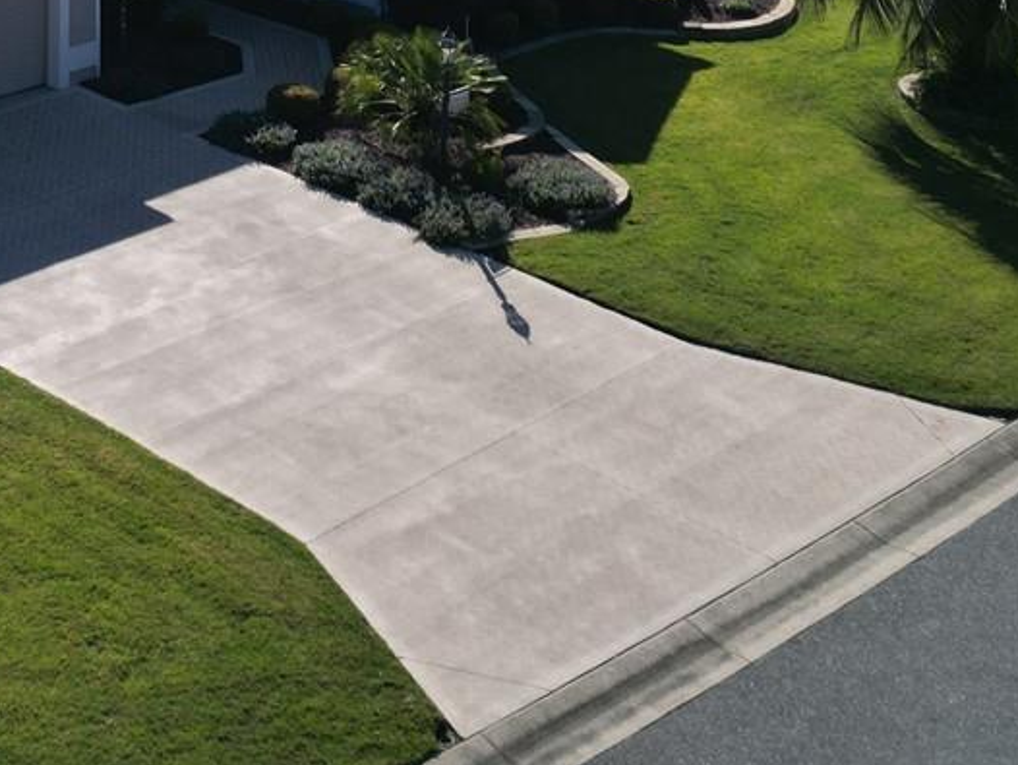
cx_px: 101
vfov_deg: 18.0
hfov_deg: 25.8
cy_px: -382
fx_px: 2148
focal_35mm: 73
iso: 130
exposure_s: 1/5000
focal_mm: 6.72
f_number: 1.7
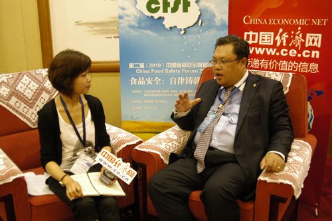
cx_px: 166
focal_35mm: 36
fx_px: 332
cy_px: 110
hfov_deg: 53.2
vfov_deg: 36.8
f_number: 2.8
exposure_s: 1/50
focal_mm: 24
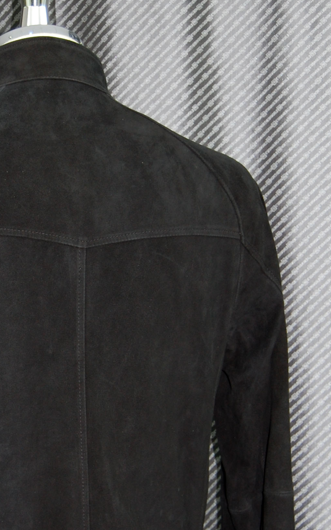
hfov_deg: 14.4
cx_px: 32
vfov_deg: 22.9
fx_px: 1299
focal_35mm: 90
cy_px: 354
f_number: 4.5
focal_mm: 32
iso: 400
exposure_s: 1/60
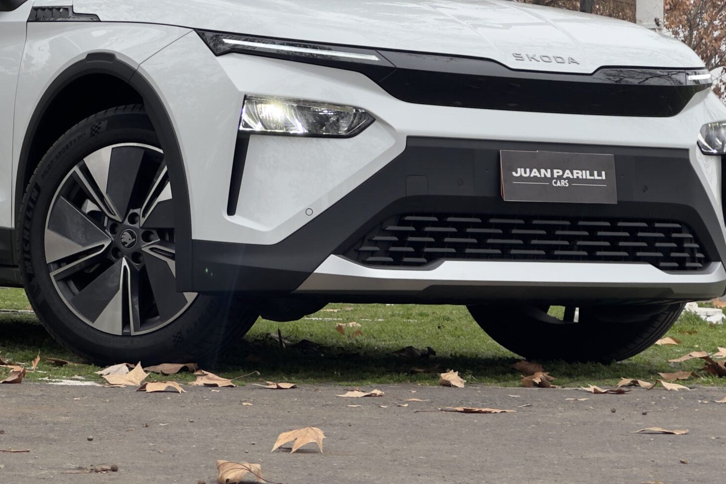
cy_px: 168
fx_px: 2803
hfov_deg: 14.7
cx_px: 234
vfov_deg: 9.9
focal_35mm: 139
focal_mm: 9
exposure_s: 1/99
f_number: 2.8
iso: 32
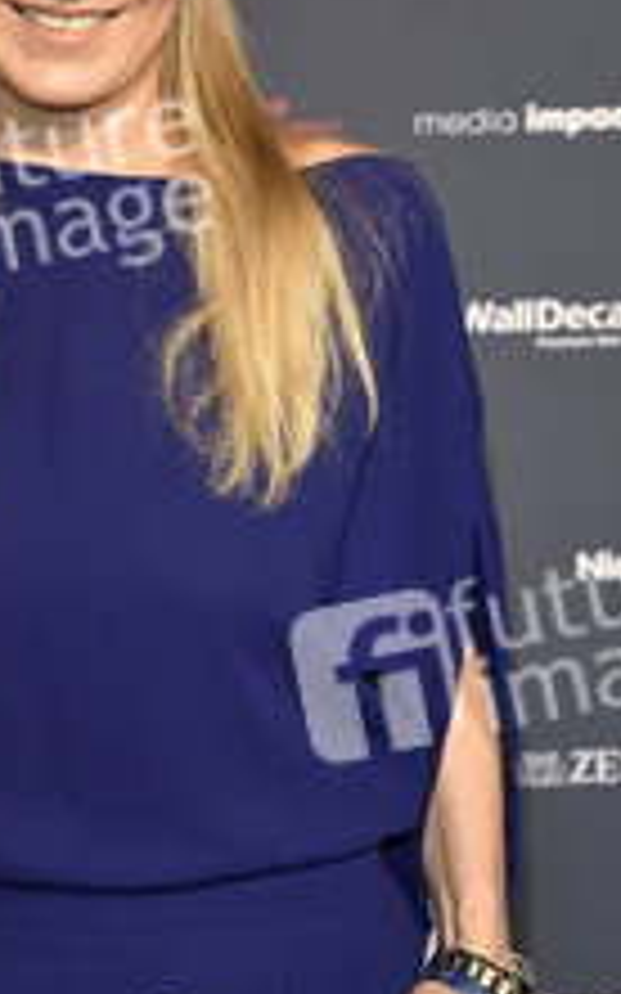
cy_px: 432
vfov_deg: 12.0
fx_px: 4742
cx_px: 112
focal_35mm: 175
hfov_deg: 7.5
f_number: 7.1
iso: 1250
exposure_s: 1/250
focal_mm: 95
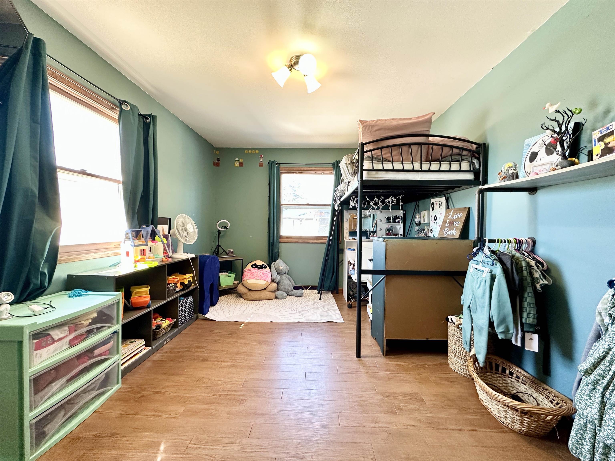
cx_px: 308
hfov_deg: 102.1
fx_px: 249
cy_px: 230
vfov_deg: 85.7
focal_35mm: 14
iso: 160
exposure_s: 1/60
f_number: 2.2
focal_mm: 2.22
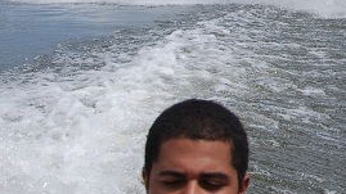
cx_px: 482
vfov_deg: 8.1
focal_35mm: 144
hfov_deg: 14.2
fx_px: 1320
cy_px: -163
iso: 100
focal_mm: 24
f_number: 9
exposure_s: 1/320
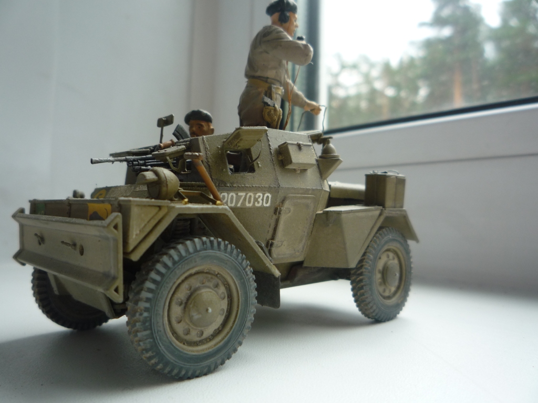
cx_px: 269
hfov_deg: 60.0
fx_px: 466
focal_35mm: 30
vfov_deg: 46.8
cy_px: 202
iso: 100
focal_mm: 5.2
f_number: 3.5
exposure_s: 1/80
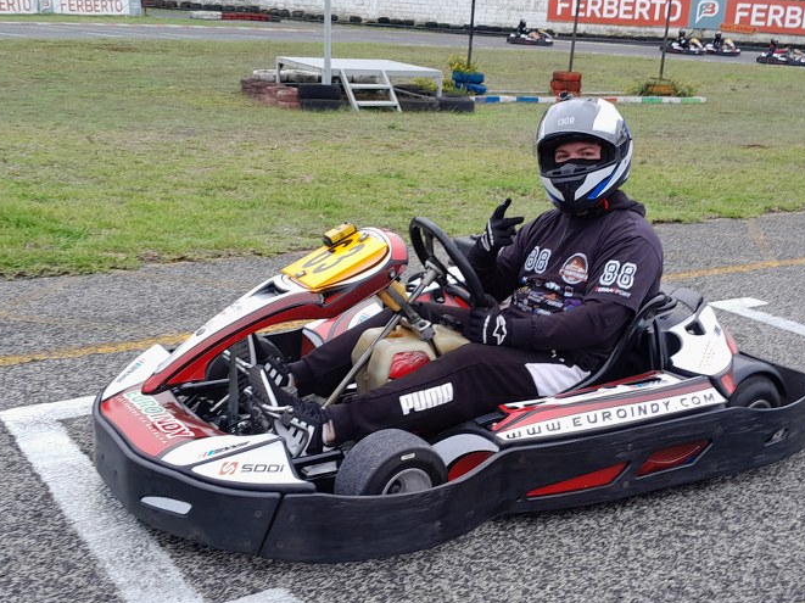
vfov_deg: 34.3
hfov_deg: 44.6
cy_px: 335
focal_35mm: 42
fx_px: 976
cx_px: 474
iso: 40
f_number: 1.8
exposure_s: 1/135
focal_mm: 3.98
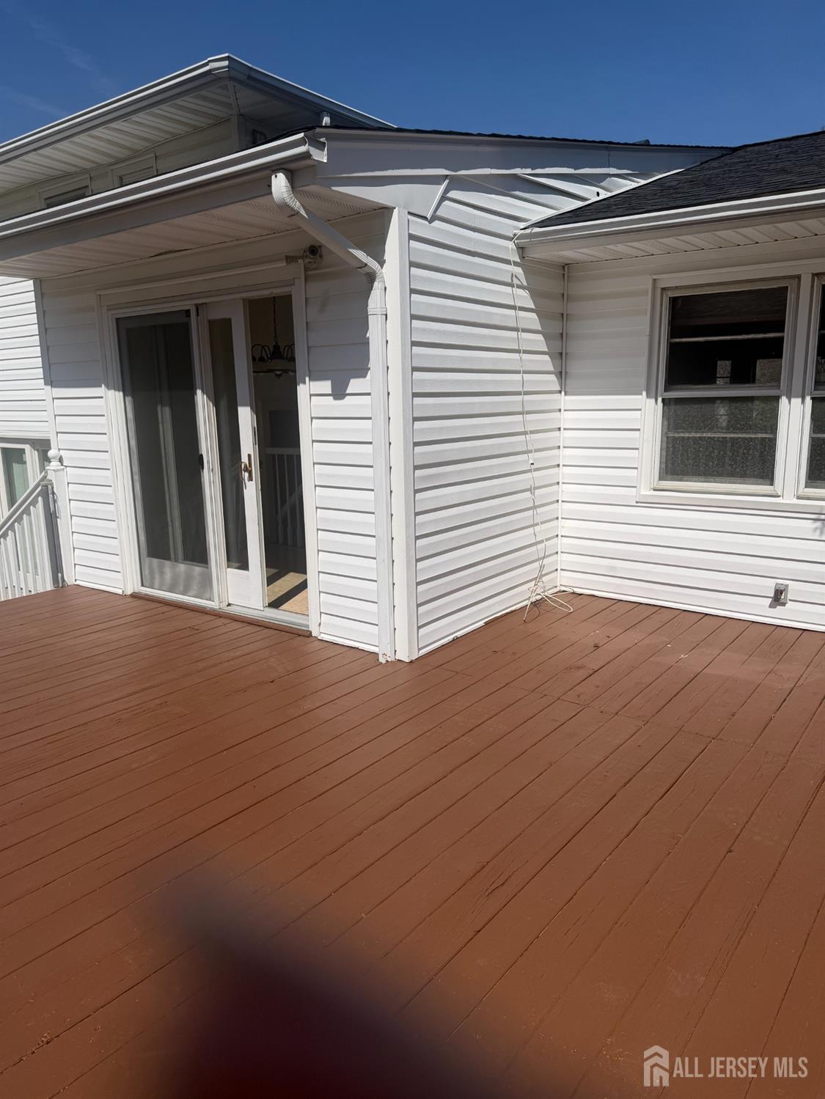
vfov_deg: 71.6
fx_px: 762
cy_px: 550
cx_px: 412
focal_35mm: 24
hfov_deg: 56.8
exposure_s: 1/11905
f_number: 1.78
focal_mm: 6.76
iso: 80
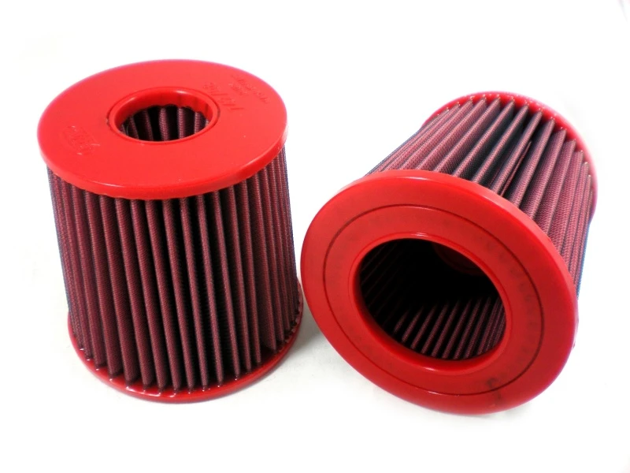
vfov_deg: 37.7
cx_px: 315
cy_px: 236
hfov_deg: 49.0
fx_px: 692
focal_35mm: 38
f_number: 3.1
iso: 138
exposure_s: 1/65
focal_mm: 6.3
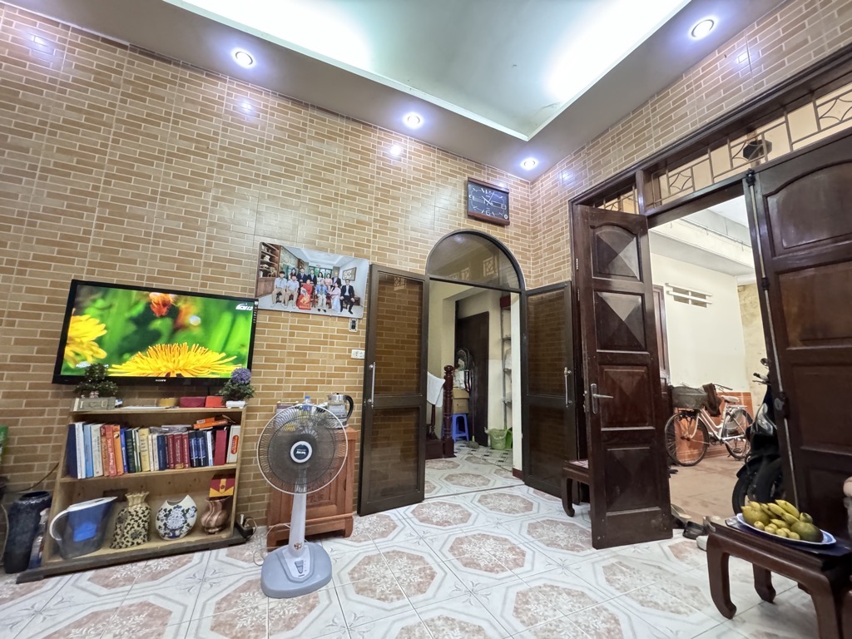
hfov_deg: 102.1
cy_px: 320
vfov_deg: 85.7
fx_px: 345
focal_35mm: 14
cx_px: 426
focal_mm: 2.22
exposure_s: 1/25
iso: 1600
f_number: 2.2
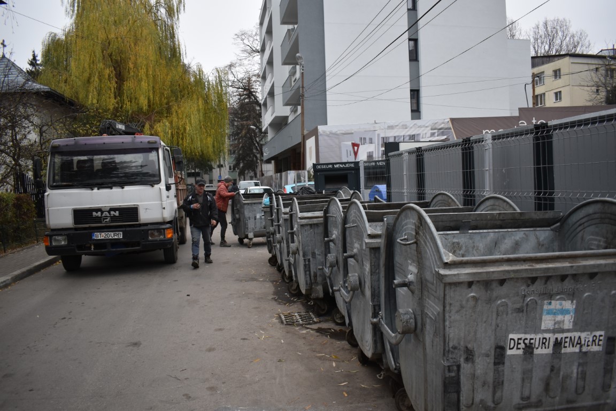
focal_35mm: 27
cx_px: 308
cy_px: 206
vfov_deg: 47.9
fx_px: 462
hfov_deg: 67.4
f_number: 4.5
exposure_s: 1/250
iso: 400
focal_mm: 18
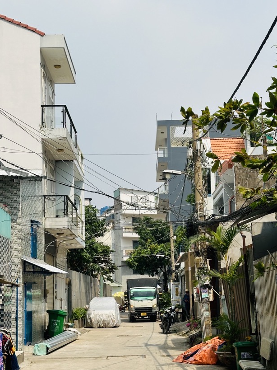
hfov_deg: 24.4
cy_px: 217
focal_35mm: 60
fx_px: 640
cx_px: 140
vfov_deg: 32.1
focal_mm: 6.86
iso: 64
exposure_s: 1/5263
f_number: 1.78
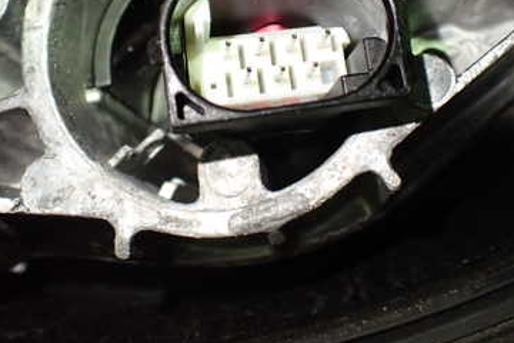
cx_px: 288
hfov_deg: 38.1
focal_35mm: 52
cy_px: 63
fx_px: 742
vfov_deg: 25.5
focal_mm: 5.4
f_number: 2.3
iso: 500
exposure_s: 1/125
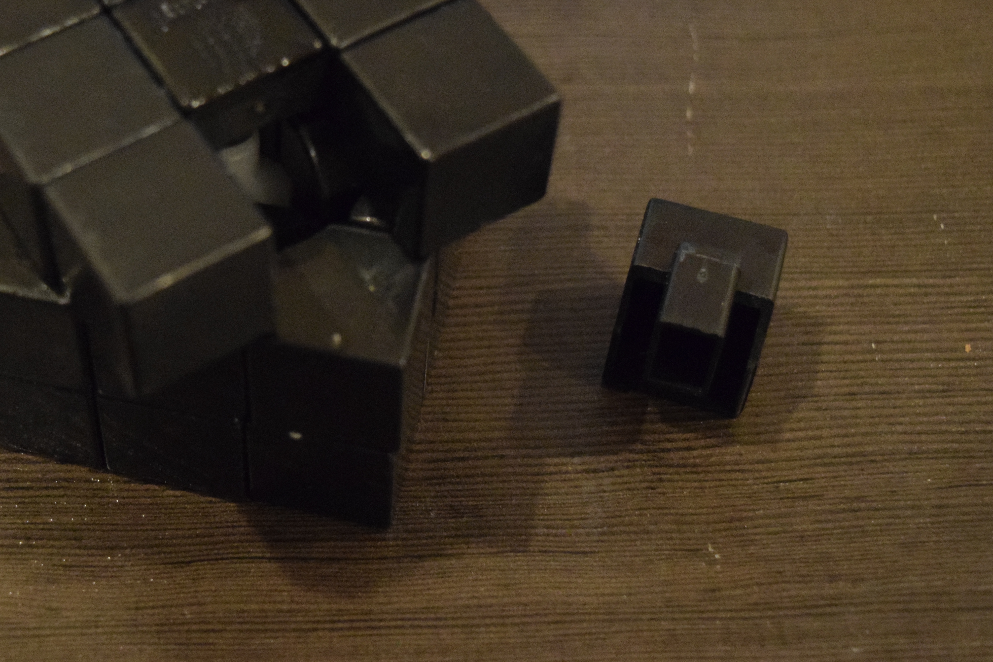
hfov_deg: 28.7
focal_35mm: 70
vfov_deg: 19.5
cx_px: 313
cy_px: 246
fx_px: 1924
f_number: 4.2
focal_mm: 31
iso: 5600
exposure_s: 1/60
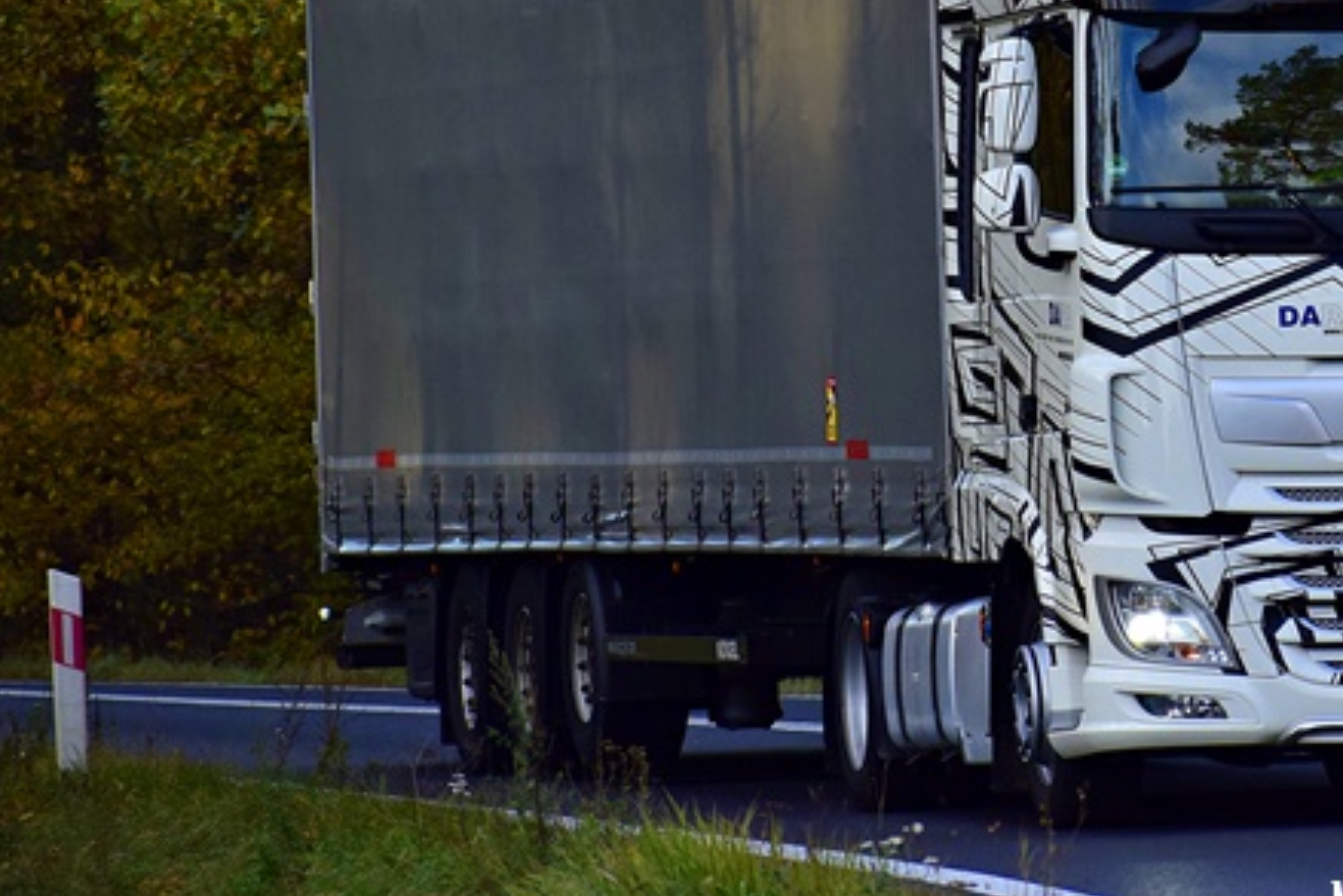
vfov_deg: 2.8
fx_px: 18359
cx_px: 1077
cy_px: 136
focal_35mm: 492
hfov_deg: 4.2
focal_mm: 180
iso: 800
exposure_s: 1/640
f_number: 6.3
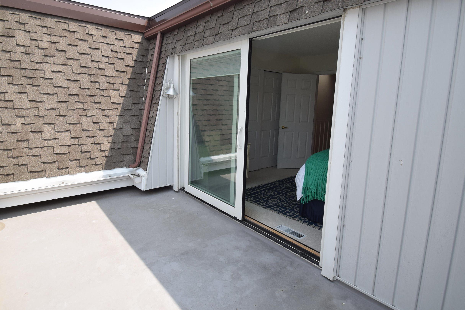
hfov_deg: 86.9
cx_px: 224
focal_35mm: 19
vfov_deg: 64.2
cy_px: 132
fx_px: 245
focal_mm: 10
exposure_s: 1/320
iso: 200
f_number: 9
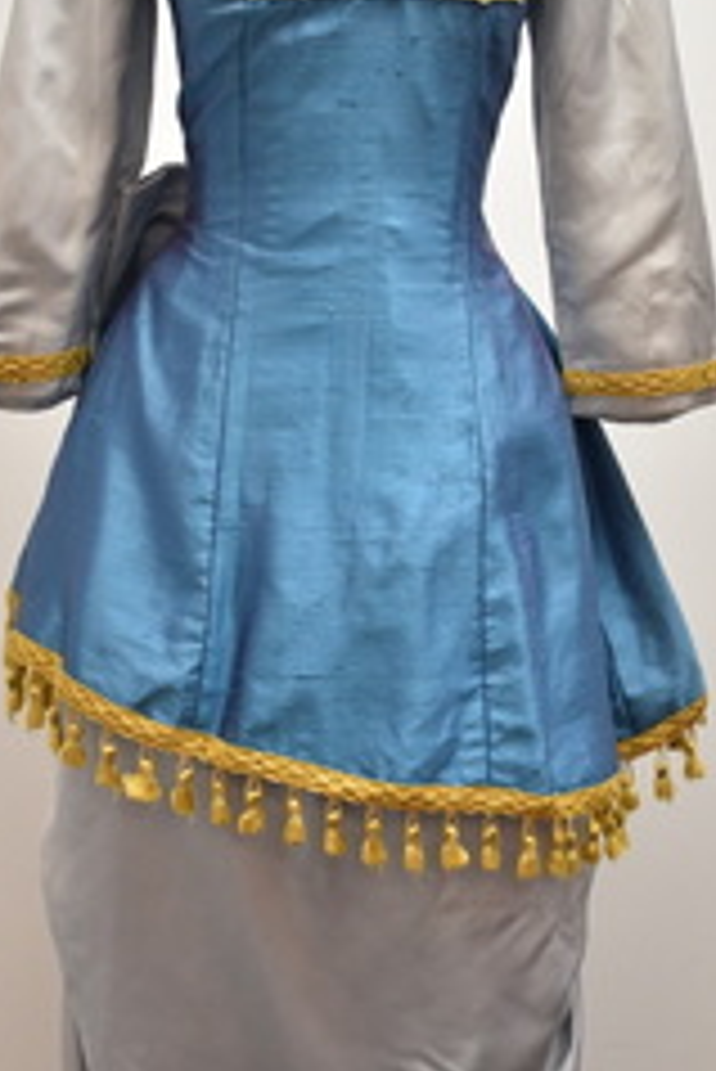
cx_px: 356
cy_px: 544
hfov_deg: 20.0
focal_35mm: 68
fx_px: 2026
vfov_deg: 29.6
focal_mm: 24
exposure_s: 1/125
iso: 1000
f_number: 4.5
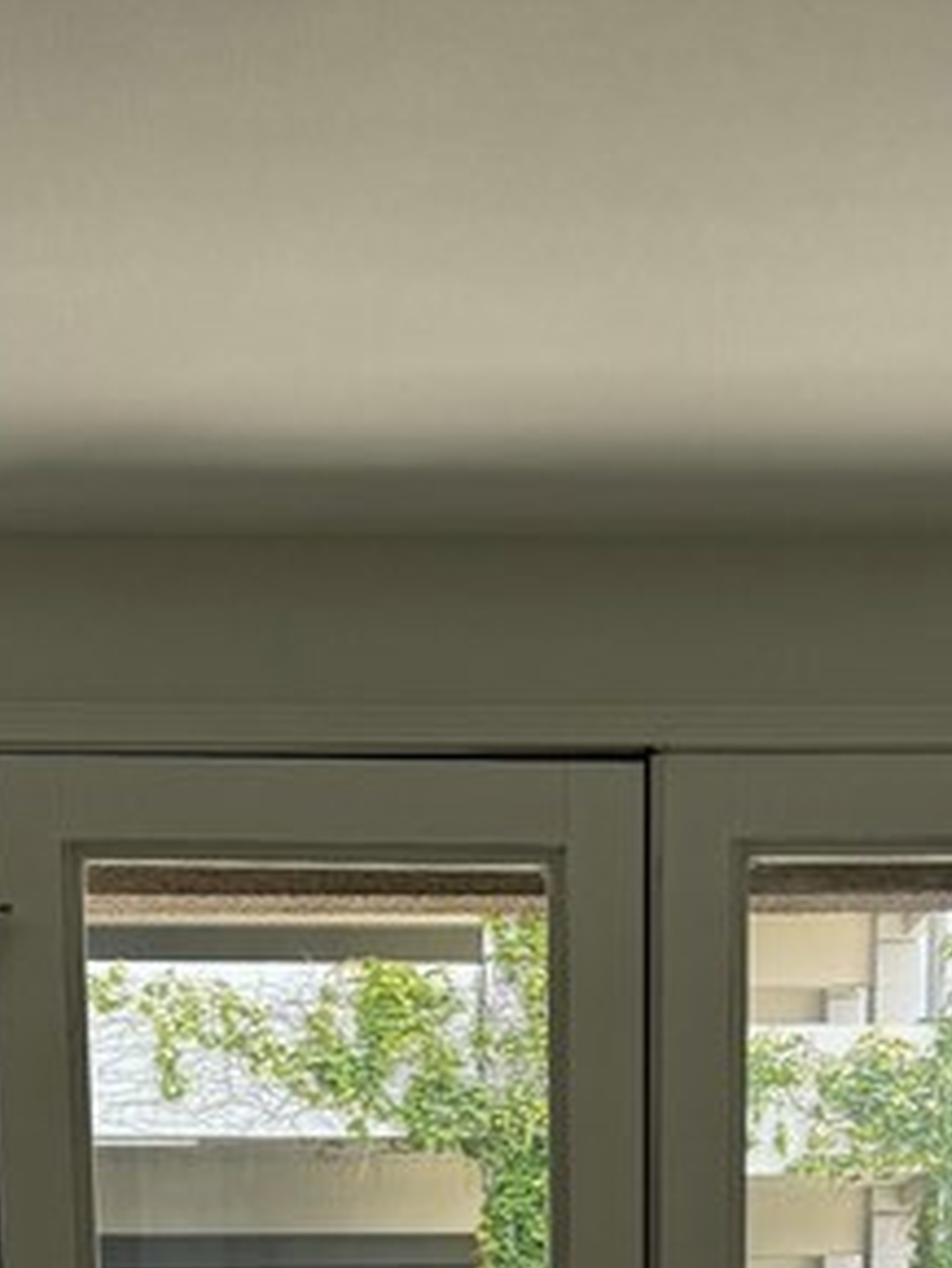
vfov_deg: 19.4
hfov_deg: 17.4
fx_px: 3115
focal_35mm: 85
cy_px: 2014
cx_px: 575
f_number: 1.78
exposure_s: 1/558
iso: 80
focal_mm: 6.76
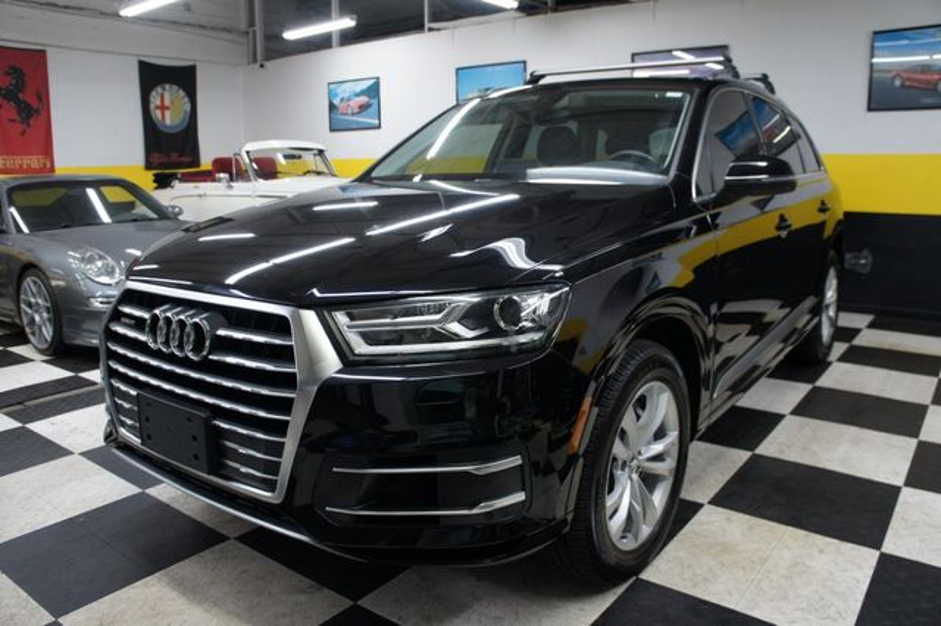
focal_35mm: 27
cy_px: 313
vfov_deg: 47.9
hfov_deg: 67.4
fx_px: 705
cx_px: 470
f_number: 3.5
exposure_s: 1/30
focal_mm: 18
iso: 250
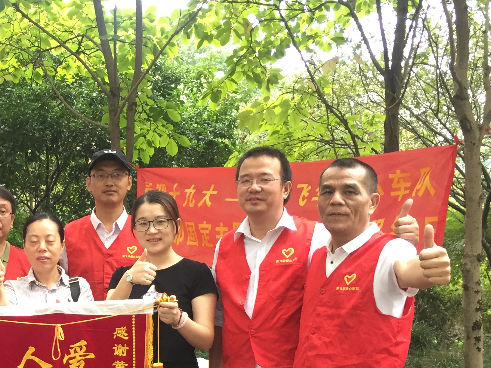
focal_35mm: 58
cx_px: 62
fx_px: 823
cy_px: 317
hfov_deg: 31.8
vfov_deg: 24.6
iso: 50
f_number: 2.2
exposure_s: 1/33
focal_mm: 4.15
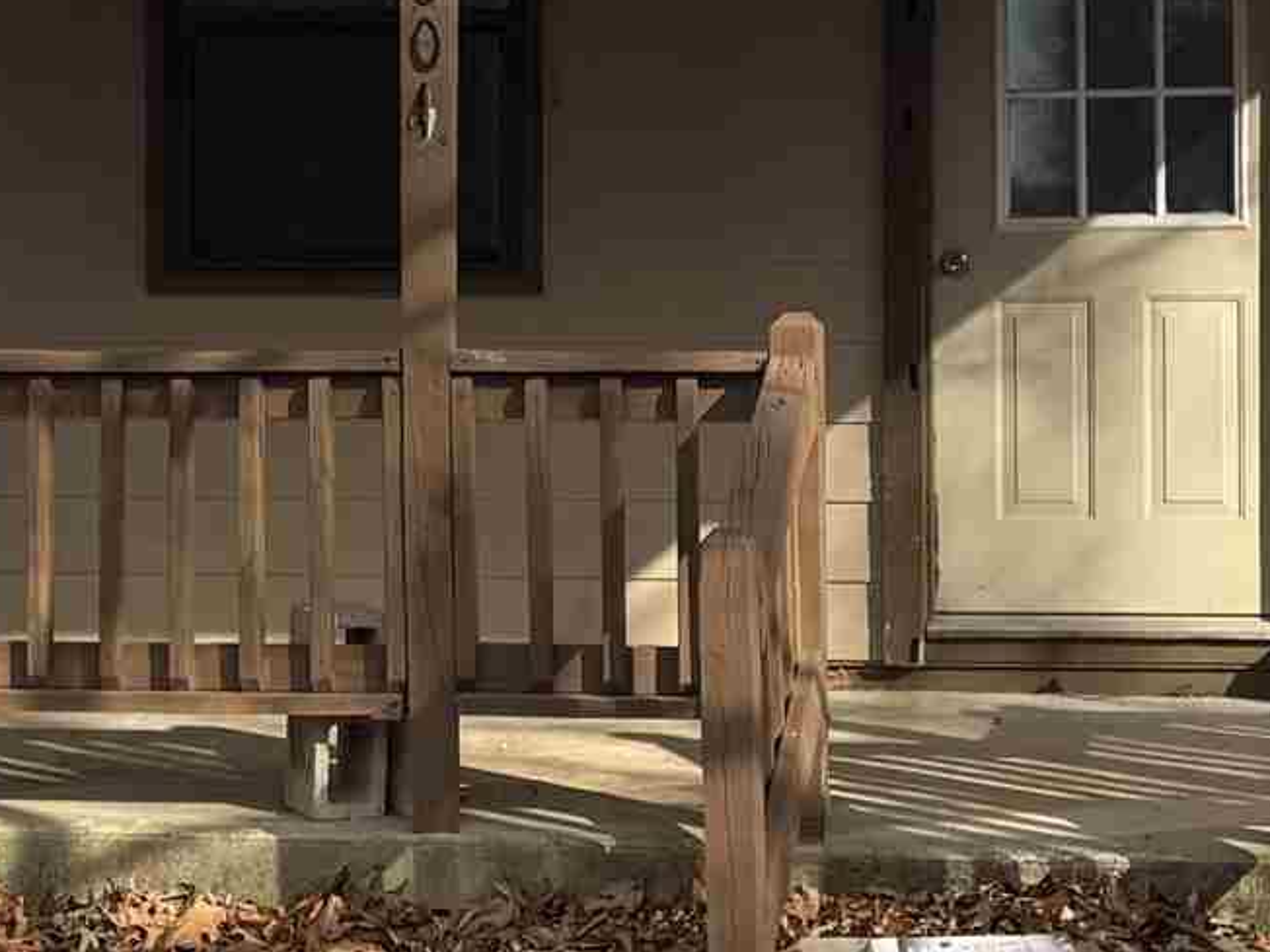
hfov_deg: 17.4
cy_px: 364
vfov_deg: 13.1
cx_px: 662
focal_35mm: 113
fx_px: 4146
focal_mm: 6.76
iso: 80
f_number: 1.78
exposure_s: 1/2331
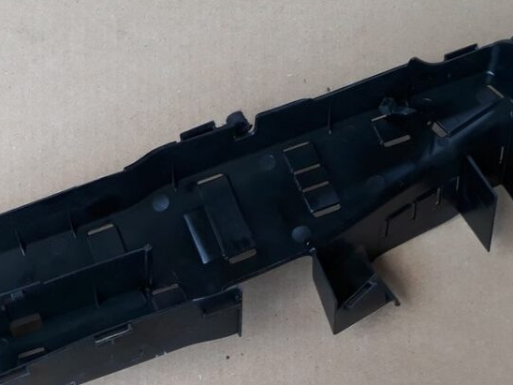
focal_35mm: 69
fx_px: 1023
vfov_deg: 20.5
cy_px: 395
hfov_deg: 27.4
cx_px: 74
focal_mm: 3.6
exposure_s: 1/50
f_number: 1.9
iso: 40
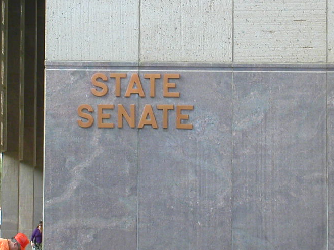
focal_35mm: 172
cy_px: 112
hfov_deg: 11.5
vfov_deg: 8.6
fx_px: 1660
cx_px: 118
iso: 100
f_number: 4.8
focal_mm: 16.8
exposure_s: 1/84.2
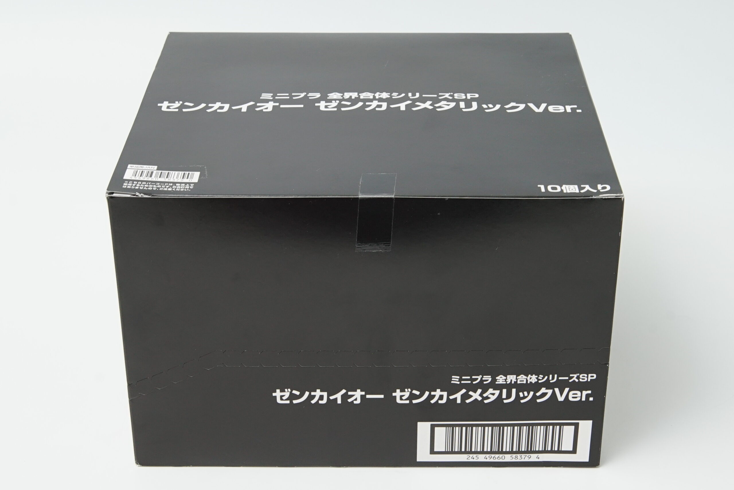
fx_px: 1367
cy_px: 245
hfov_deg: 30.1
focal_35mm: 67
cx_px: 367
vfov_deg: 20.3
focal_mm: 45
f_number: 10
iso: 1000
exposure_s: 1/20
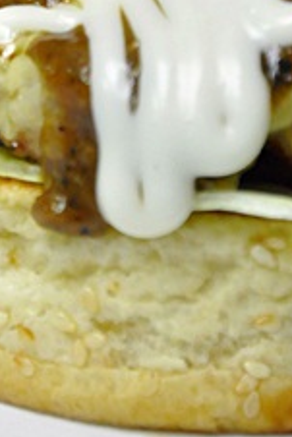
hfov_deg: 3.0
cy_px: -60
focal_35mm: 452
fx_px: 5496
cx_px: 62
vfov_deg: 4.5
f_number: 5.6
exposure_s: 1/60
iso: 2500
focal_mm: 105
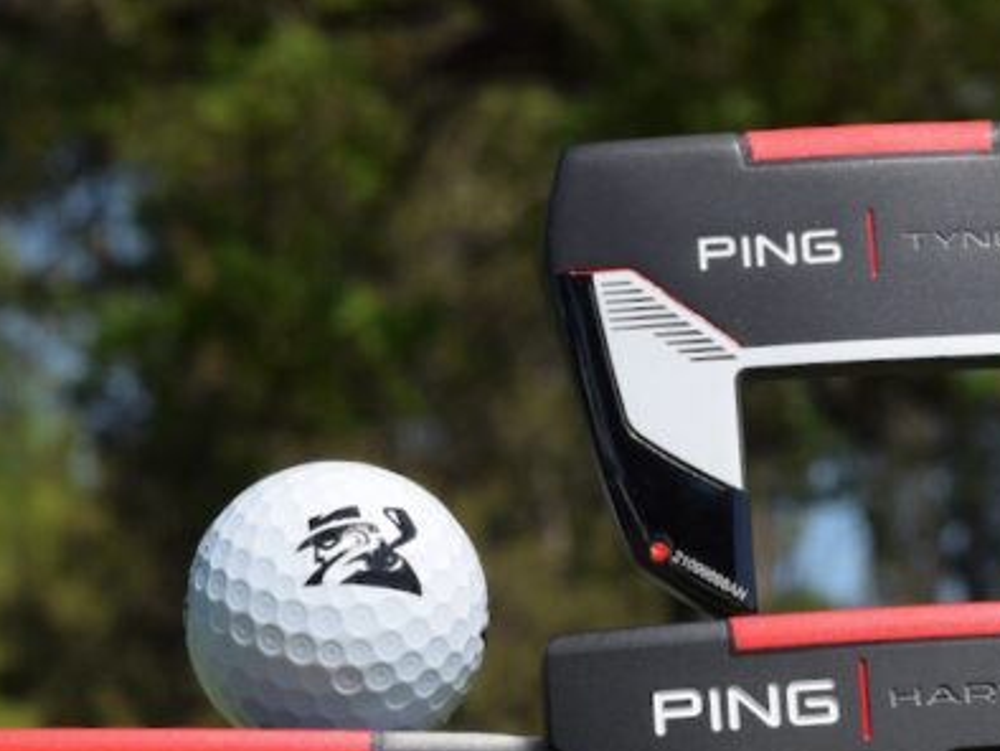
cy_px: 691
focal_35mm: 138
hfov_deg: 14.3
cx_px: 533
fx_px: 3989
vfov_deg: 10.7
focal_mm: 46
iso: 200
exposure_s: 1/500
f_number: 11
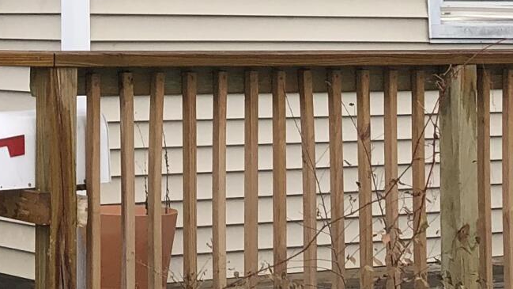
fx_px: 1918
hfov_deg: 14.9
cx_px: -13
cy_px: -224
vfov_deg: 8.3
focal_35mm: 141
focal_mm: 3.99
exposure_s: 1/823
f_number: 1.8
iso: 20
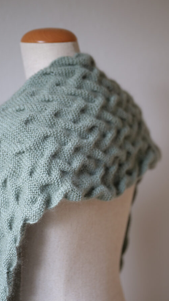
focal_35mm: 110
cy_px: 151
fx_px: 876
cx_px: 72
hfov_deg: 11.0
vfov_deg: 19.5
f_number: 1.7
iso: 250
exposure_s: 1/125
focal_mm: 50
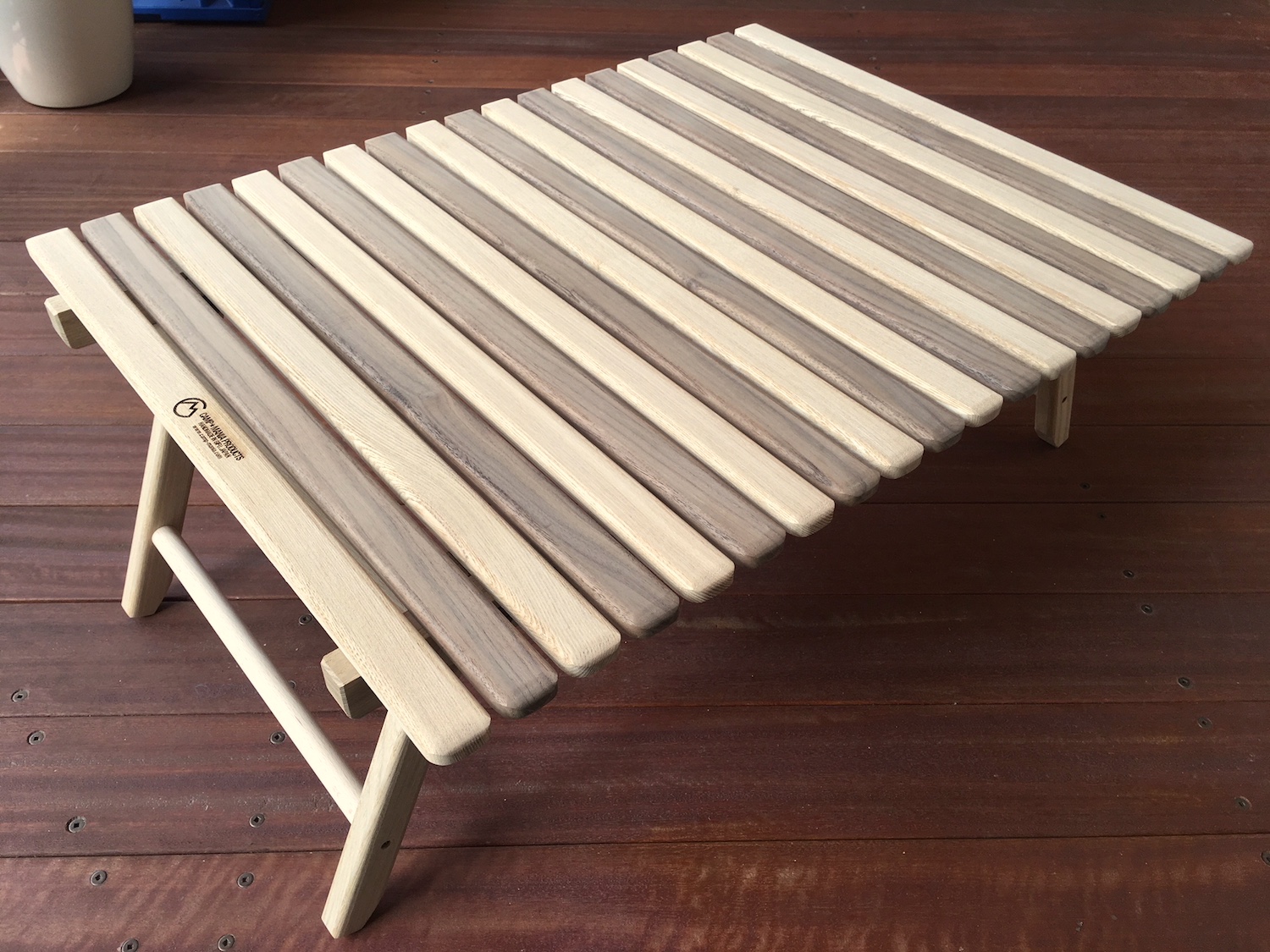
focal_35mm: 29
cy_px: 476
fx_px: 1064
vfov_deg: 48.2
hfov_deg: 61.7
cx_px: 635
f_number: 2.2
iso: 25
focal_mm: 4.15
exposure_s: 1/103
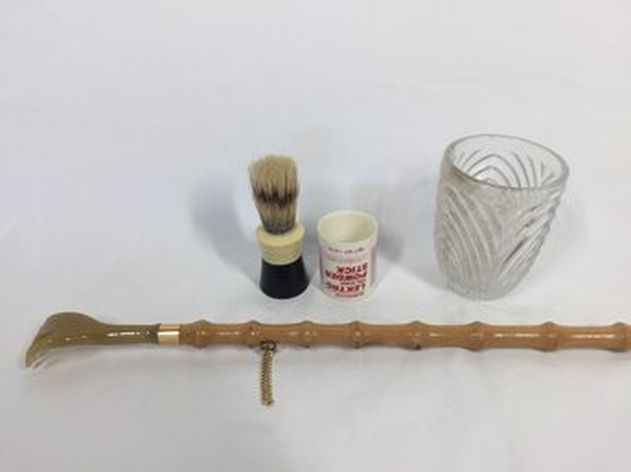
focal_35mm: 29
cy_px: 236
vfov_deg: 48.2
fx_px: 528
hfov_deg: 61.7
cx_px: 316
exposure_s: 1/120
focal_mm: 4.15
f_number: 2.2
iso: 32
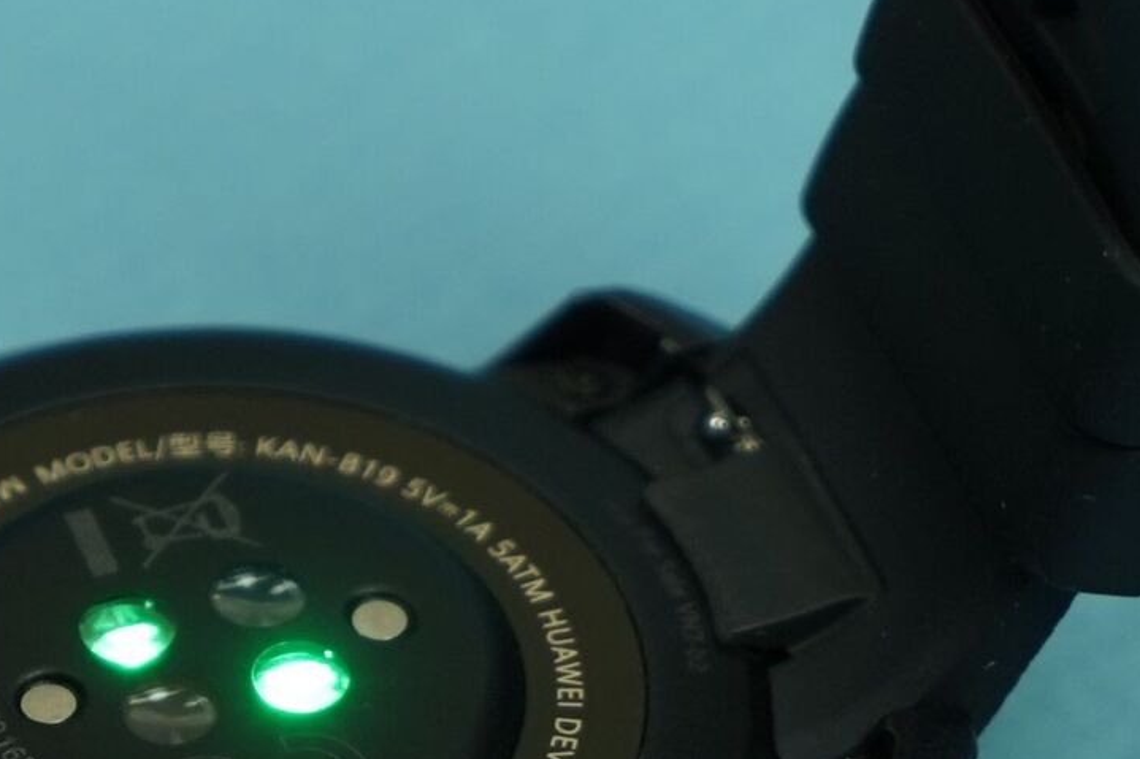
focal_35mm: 187
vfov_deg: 7.3
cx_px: 233
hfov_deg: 11.0
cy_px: 753
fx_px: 5920
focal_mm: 70
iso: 400
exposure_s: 1/160
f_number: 4
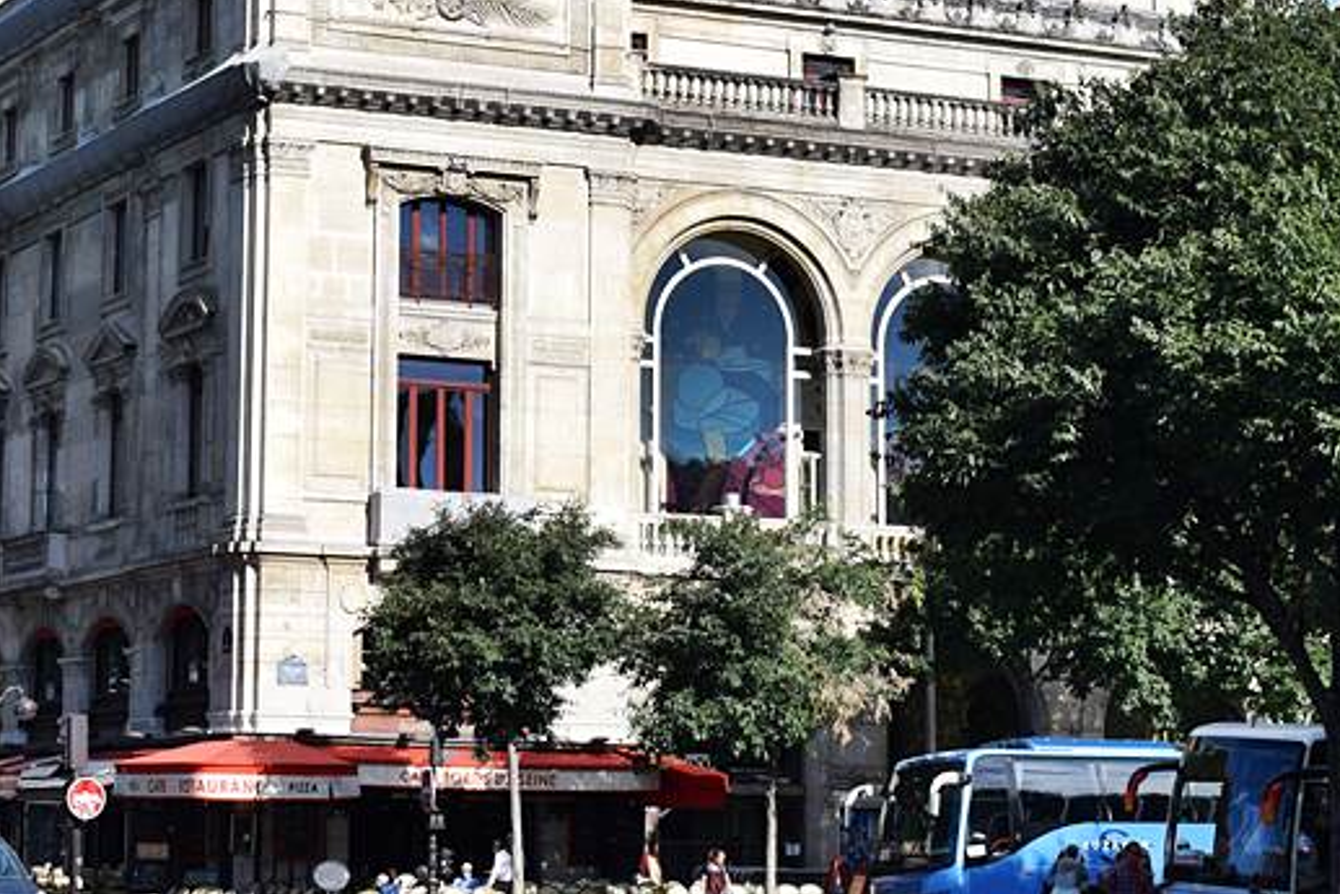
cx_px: 368
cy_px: 247
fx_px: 3537
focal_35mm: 95
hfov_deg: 21.3
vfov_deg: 14.4
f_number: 10
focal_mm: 32
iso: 200
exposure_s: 1/400
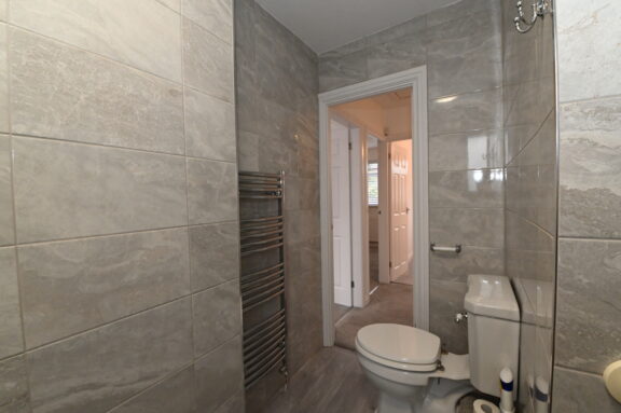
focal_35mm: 15
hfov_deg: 100.4
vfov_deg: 77.2
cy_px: 206
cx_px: 310
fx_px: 259
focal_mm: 15
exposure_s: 1/160
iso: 5000
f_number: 10
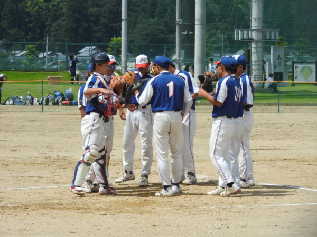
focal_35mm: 250
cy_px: 118
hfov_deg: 7.9
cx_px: 158
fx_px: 2289
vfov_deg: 5.9
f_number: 5.5
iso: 100
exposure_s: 1/800
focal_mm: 44.8
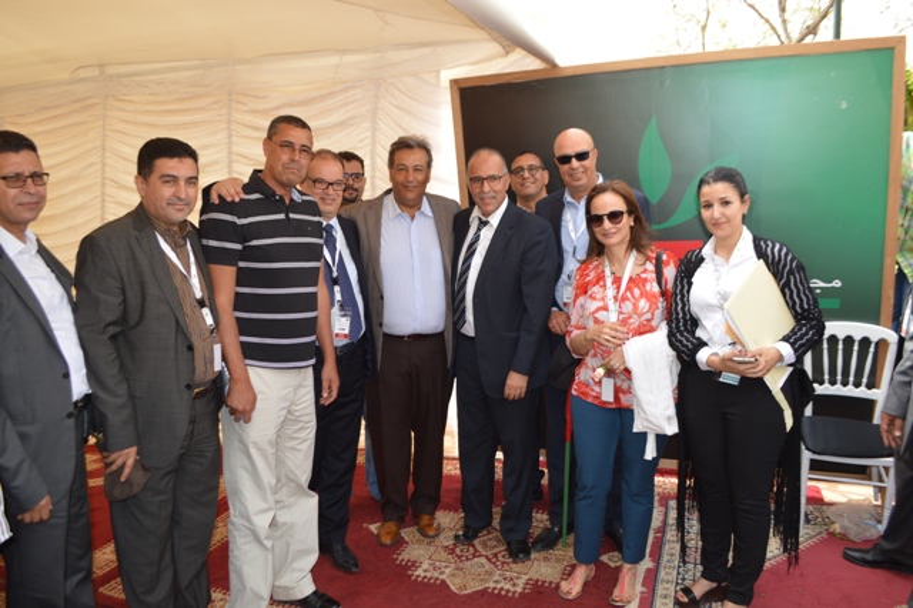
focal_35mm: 27
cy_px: 304
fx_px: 684
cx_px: 456
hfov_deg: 67.4
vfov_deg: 47.9
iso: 100
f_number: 4
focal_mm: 18
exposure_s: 1/160
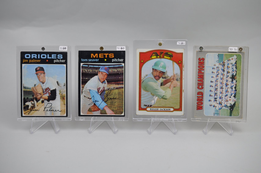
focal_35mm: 60
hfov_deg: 33.4
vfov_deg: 22.6
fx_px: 434
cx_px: 130
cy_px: 86
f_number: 4.5
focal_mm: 40
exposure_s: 1/80
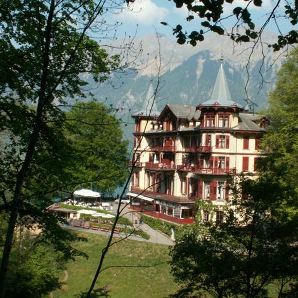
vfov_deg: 32.2
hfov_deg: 31.9
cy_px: 148
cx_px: 200
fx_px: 516
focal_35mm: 53
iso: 50
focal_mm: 7.23
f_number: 8
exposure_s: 1/100
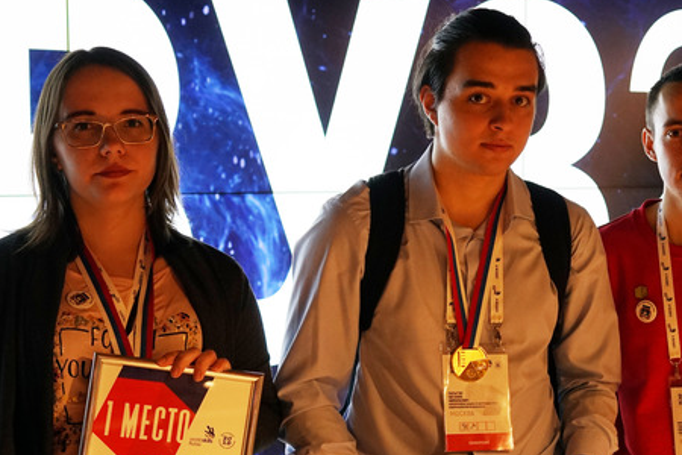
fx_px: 1326
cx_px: 471
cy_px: 276
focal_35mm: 70
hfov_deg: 28.6
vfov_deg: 19.4
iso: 800
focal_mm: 35
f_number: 4
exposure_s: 1/160
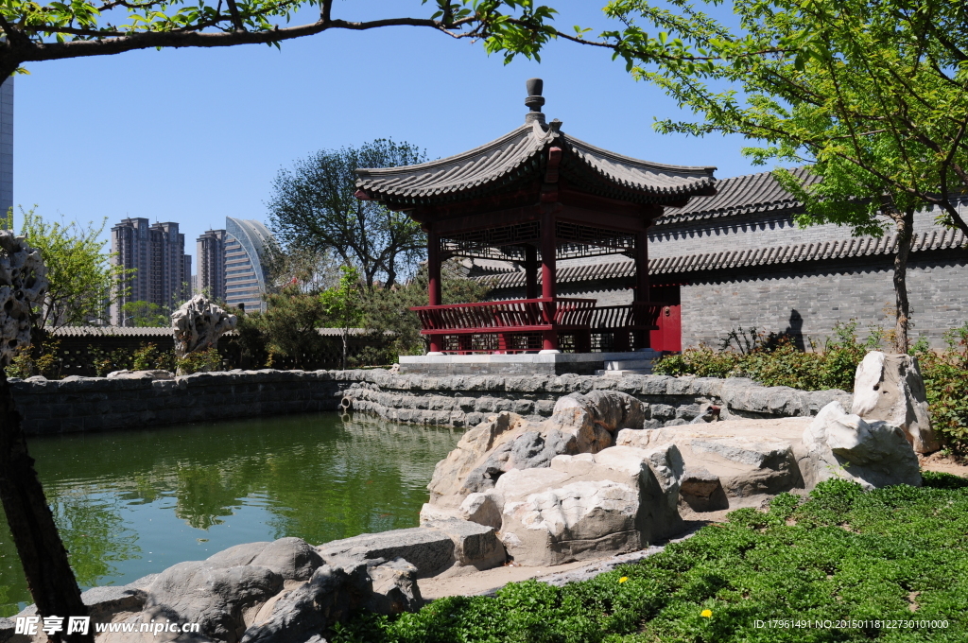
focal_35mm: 32
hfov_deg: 59.6
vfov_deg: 41.6
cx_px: 484
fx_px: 846
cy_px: 322
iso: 200
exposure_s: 1/500
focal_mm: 21
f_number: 8
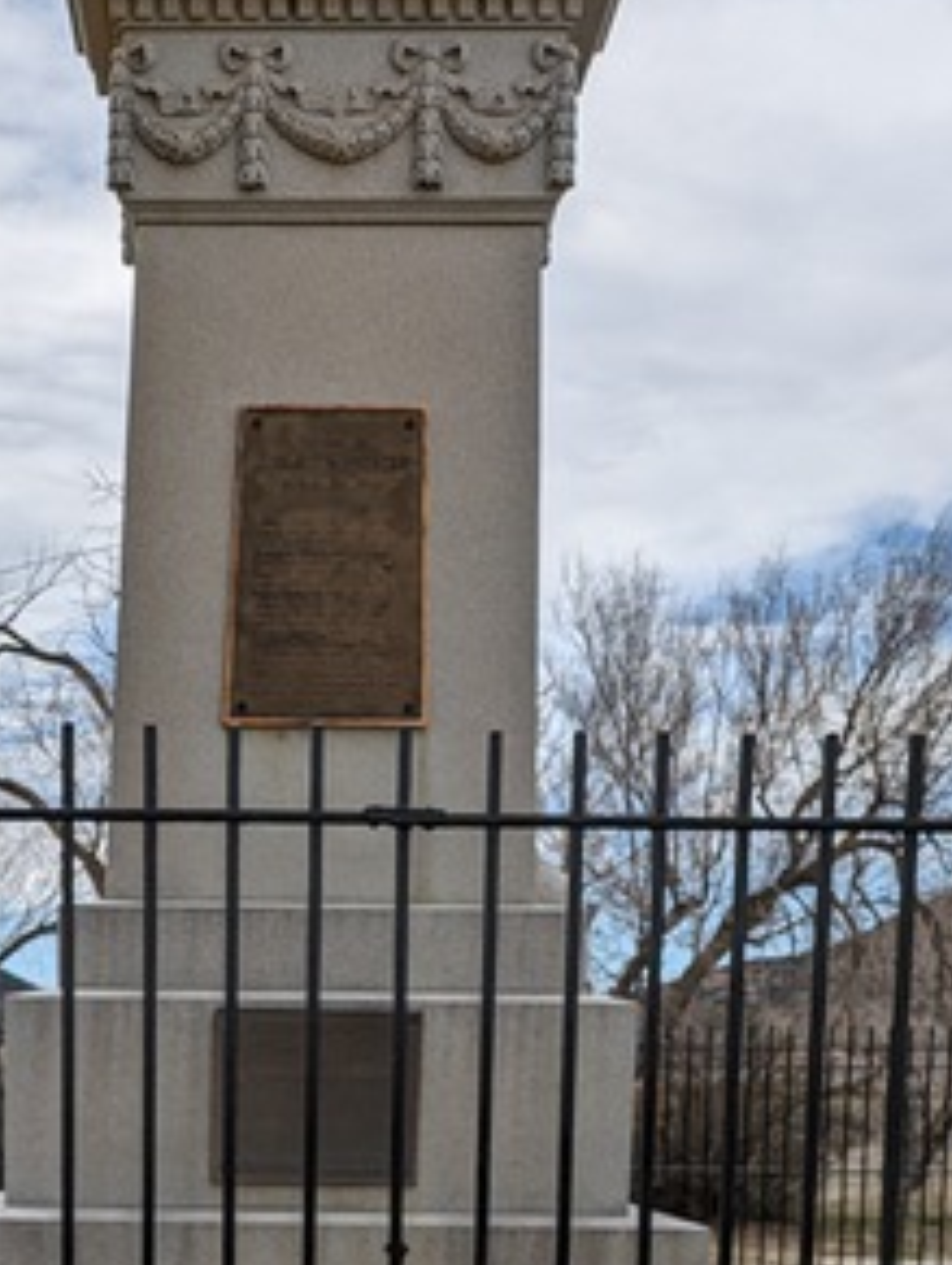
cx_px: 189
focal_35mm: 66
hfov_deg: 22.0
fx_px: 2415
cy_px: 1500
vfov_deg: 26.3
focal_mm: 5.43
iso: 46
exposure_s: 1/3086
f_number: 1.89
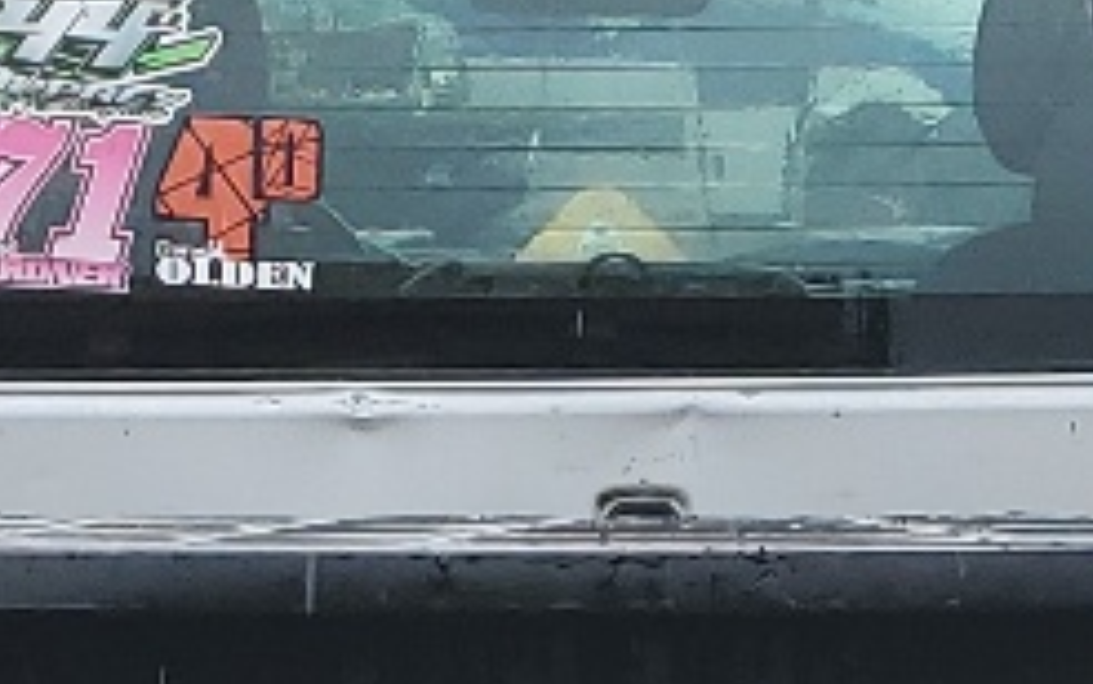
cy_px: 1612
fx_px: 5334
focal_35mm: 179
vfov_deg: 6.9
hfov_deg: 11.7
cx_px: 800
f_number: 1.5
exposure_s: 1/455
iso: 50
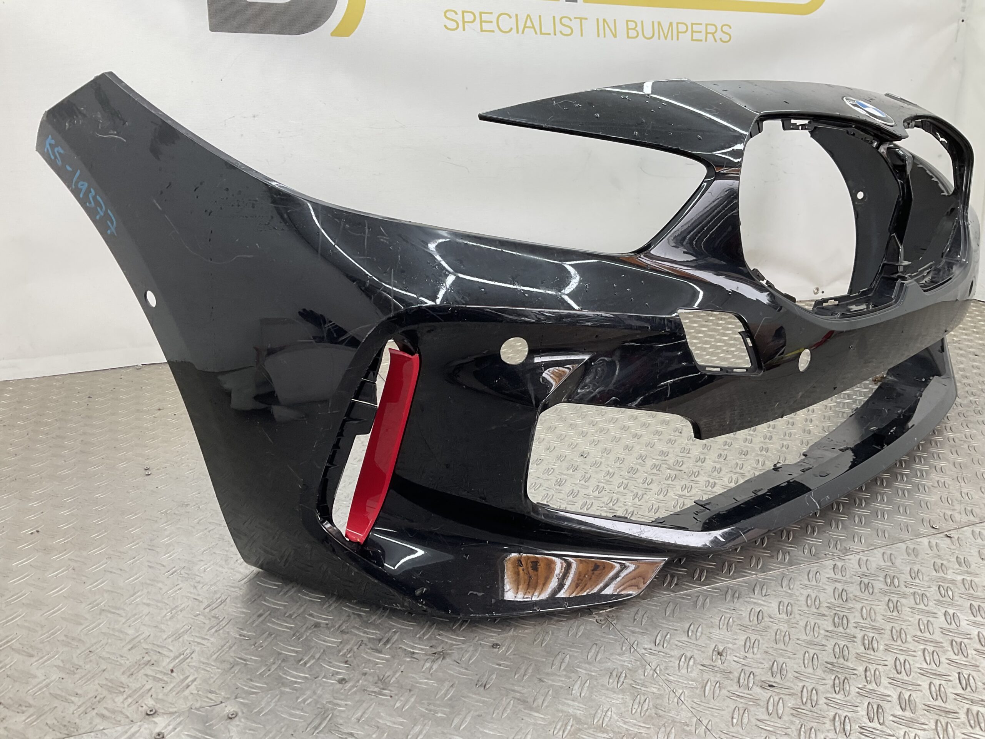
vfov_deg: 48.2
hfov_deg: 61.7
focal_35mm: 29
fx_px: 825
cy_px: 370
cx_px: 492
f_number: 1.8
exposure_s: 1/100
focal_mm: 3
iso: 25
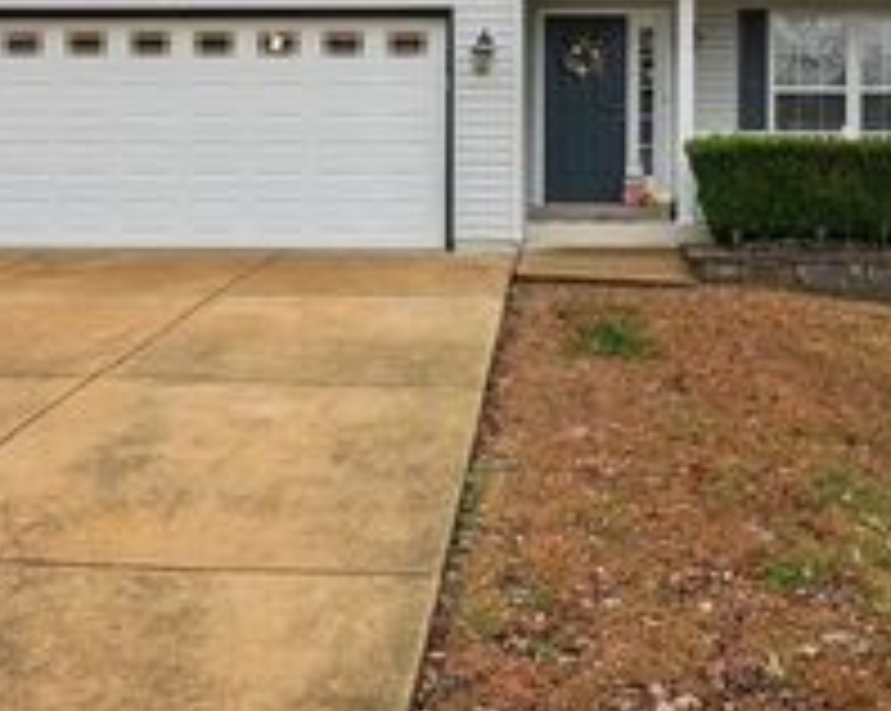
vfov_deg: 35.1
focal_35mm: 38
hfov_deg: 48.0
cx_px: 454
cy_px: -16
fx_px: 1001
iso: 400
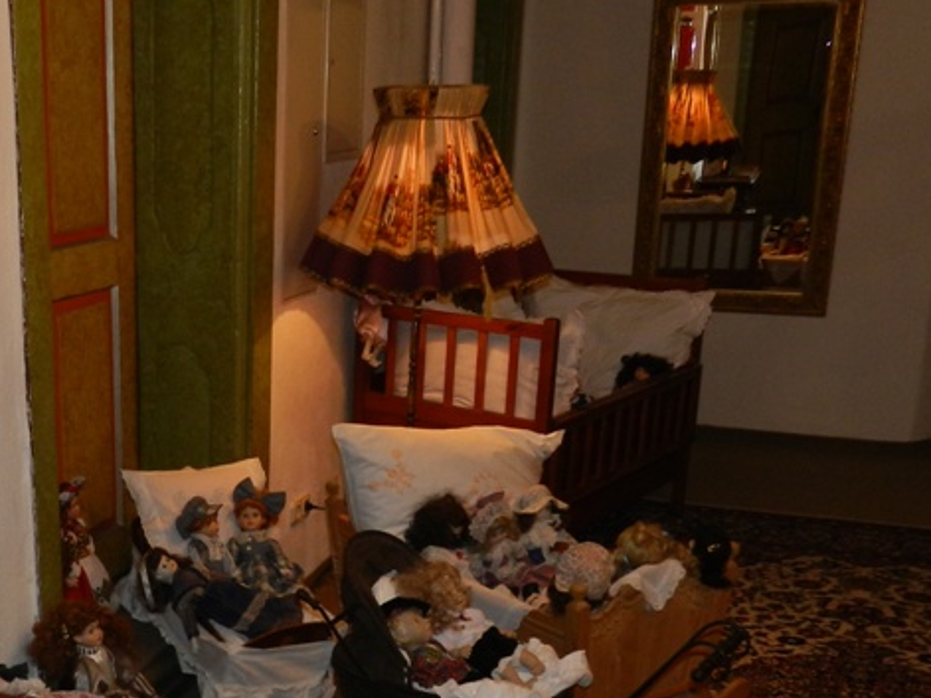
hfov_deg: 37.3
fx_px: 1344
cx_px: 243
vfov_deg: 28.6
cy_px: 542
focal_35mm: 50
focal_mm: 4
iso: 200
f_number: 3.4
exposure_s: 1/30
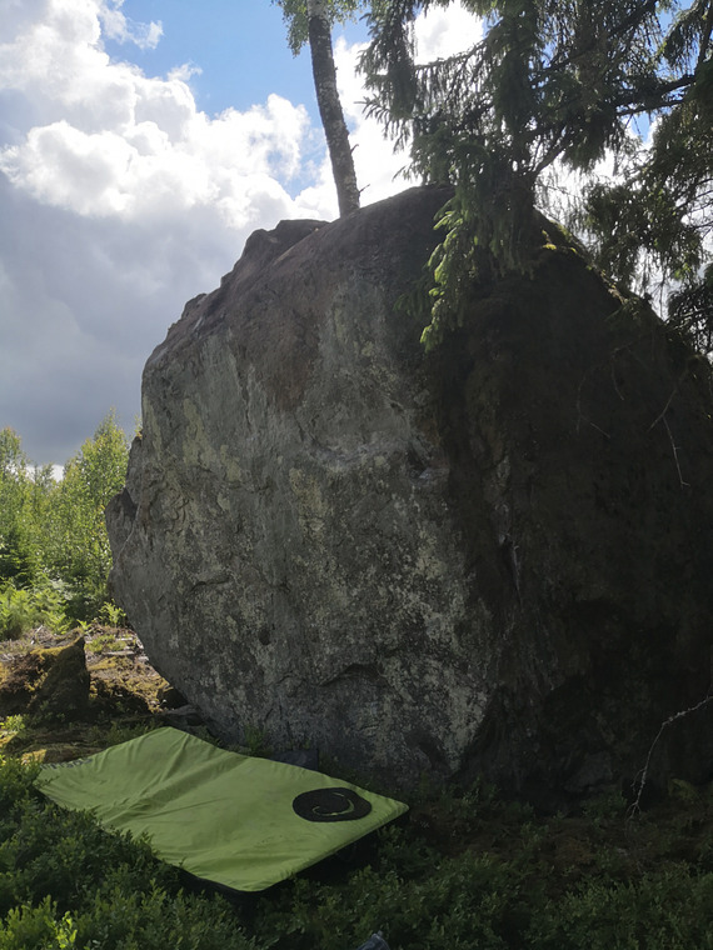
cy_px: 475
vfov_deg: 65.3
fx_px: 742
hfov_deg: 51.4
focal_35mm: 27
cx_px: 356
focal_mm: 3.95
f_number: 1.6
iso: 50
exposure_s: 1/1164
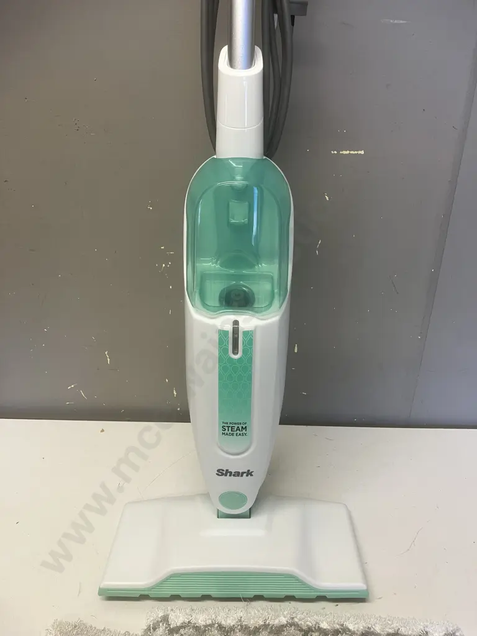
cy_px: 318
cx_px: 238
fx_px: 514
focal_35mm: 28
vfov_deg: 63.4
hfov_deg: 49.7
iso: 50
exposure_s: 1/50
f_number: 1.8
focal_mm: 3.99
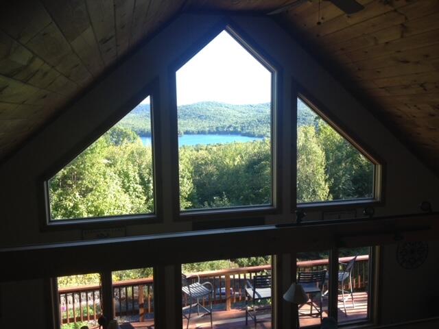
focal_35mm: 35
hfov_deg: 52.6
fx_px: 444
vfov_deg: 40.7
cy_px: 164
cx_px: 220
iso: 50
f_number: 2.4
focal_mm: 4.28
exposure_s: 1/131
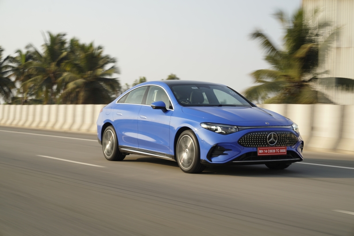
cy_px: 118
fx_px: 688
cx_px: 177
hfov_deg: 28.8
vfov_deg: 19.4
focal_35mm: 70
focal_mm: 70
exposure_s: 1/30
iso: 100
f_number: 7.1
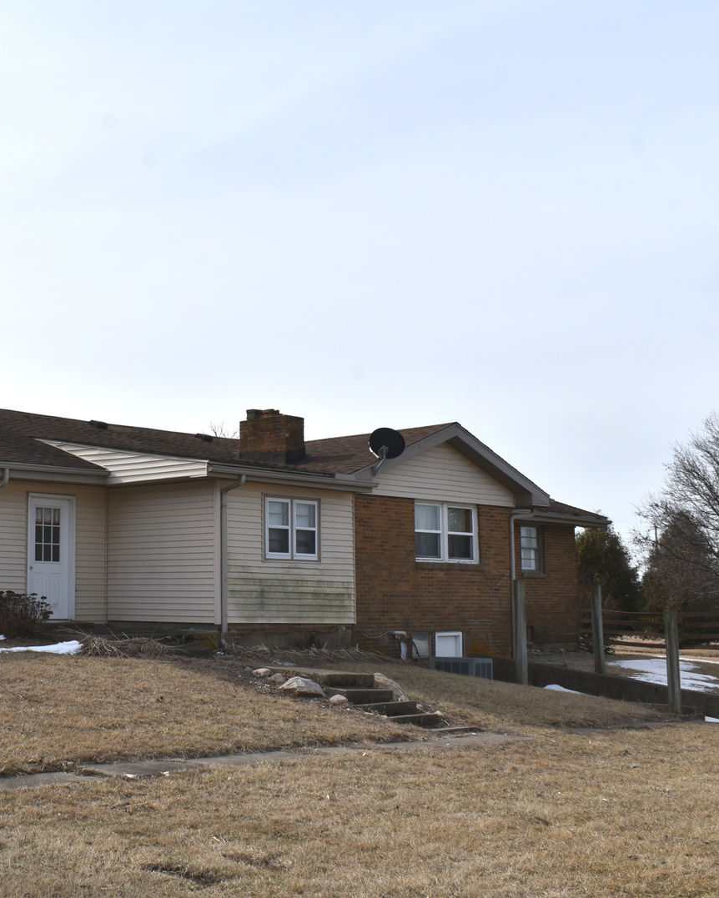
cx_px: 89
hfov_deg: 29.9
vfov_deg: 38.3
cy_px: 449
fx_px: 1295
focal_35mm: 49
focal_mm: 23
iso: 100
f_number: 13
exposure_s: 1/200
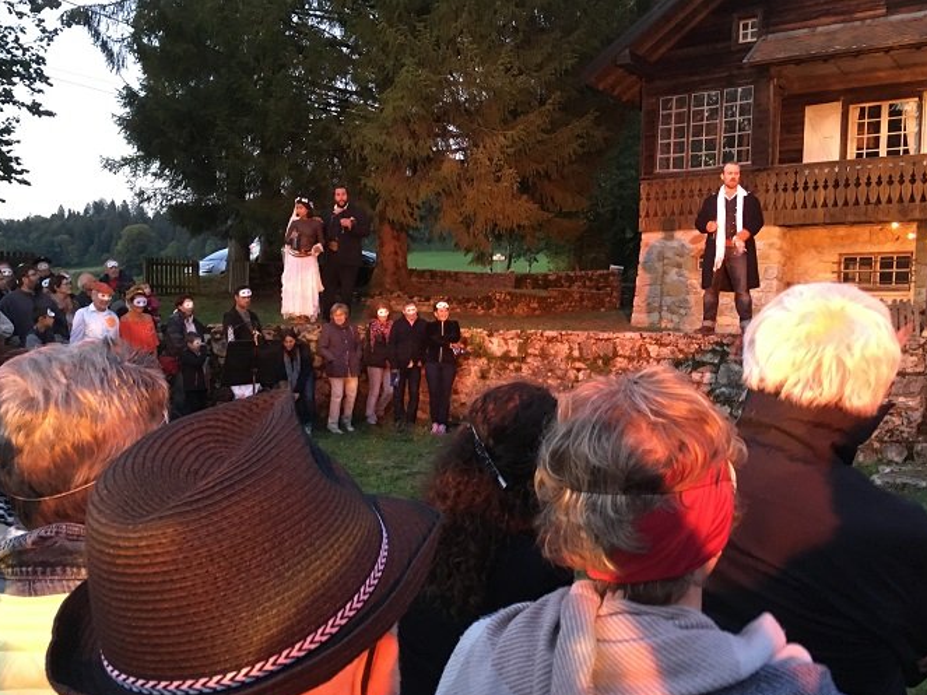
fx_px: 937
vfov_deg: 40.6
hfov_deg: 52.6
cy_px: 396
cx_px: 452
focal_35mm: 35
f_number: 2.2
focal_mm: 4.15
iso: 200
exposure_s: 1/20
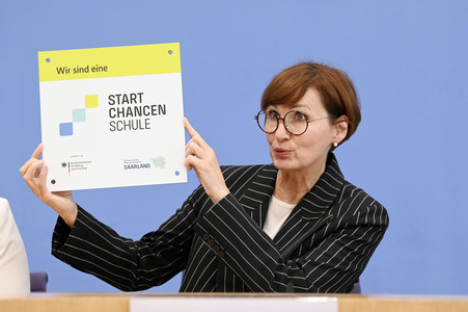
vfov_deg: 14.8
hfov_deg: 22.2
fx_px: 1195
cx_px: 234
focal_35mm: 92
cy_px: 156
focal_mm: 92
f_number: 5
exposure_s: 1/640
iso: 3200
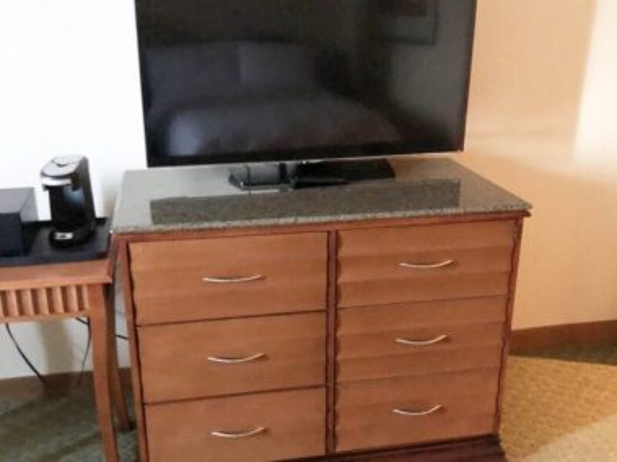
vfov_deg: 49.7
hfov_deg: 63.5
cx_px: 308
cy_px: 231
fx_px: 499
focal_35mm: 28
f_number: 1.8
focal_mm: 3.99
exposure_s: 1/4
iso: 200
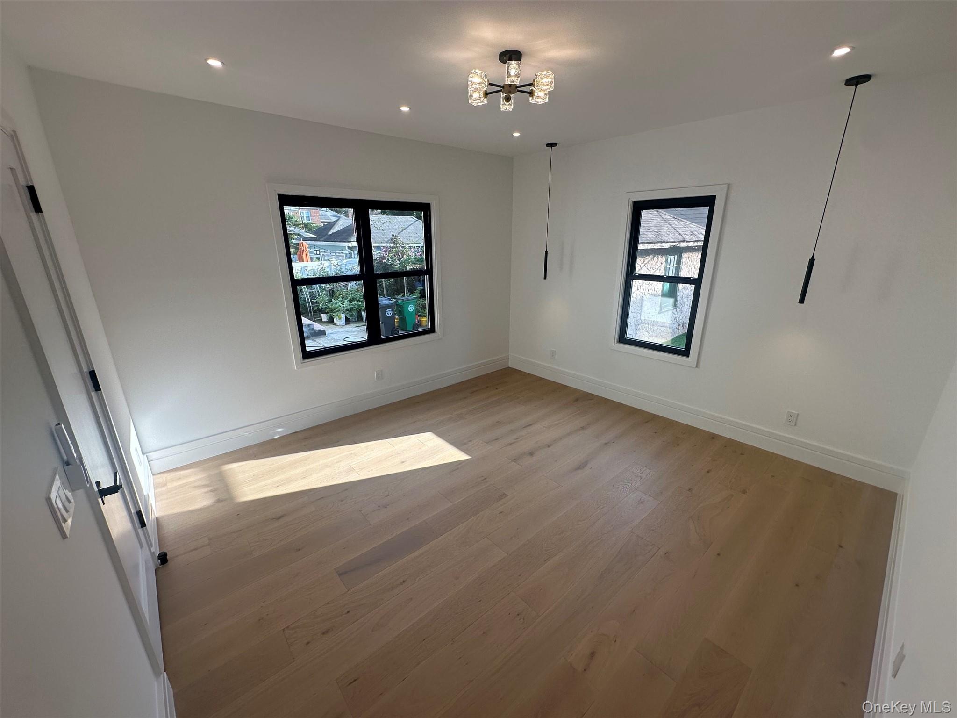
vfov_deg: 85.7
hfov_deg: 102.1
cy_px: 359
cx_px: 478
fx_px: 387
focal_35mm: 14
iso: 40
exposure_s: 1/253
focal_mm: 2.22
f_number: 2.2
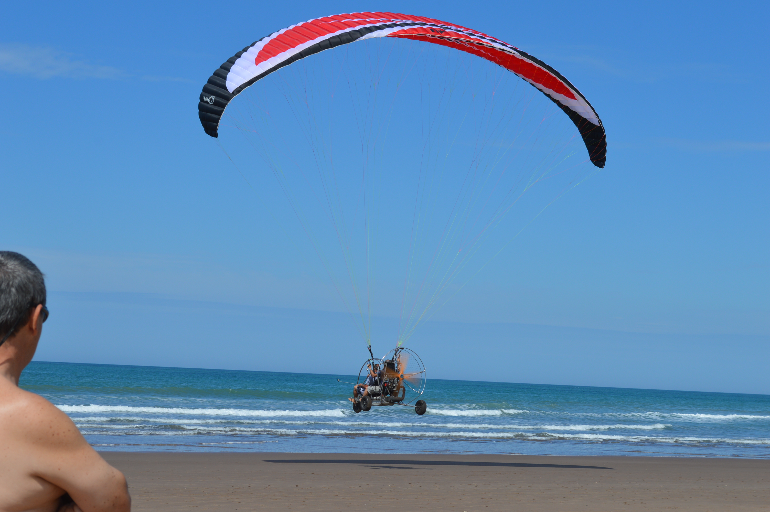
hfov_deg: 24.6
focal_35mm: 82
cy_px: 256
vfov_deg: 16.5
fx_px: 1763
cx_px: 385
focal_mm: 55
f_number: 10
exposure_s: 1/400
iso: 100
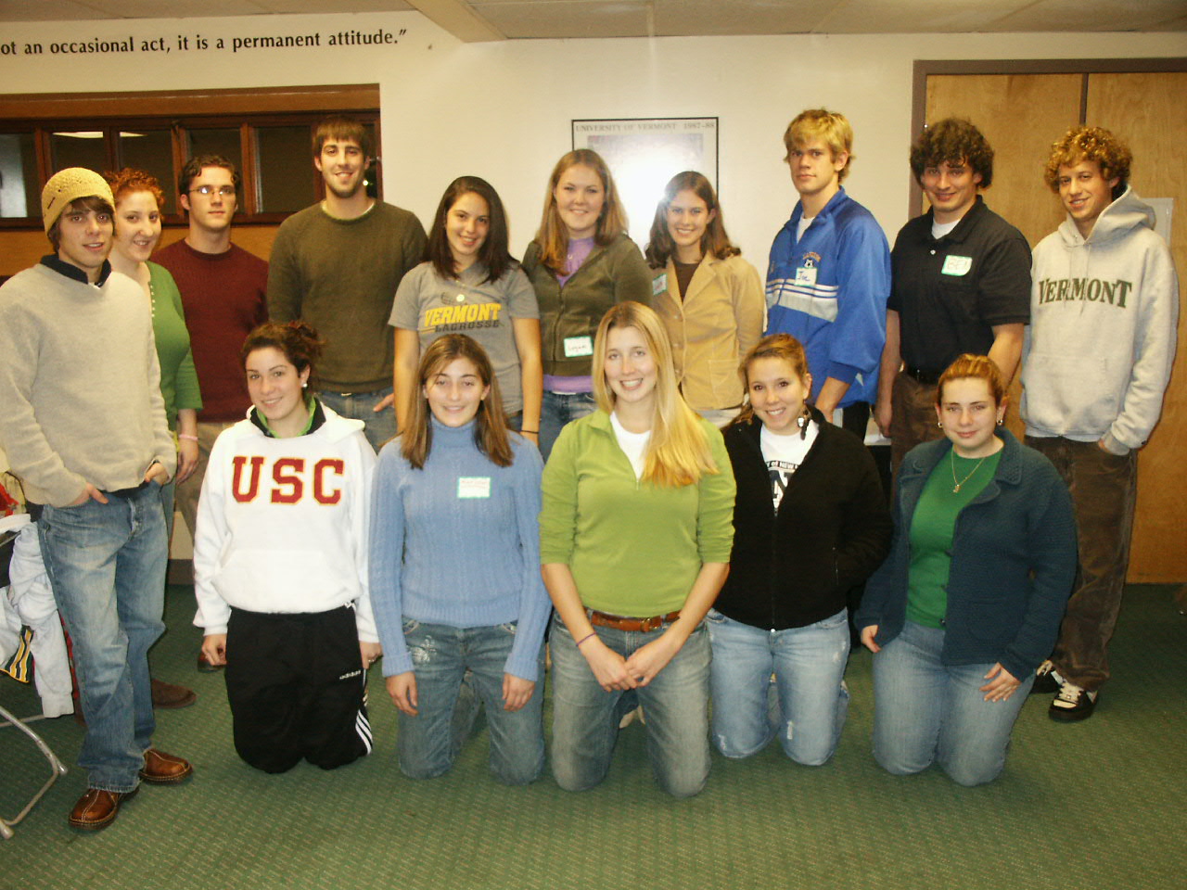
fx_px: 1337
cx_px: 594
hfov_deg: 47.9
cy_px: 445
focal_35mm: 39
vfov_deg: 36.8
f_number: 3
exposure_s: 1/45
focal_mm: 8.05
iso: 200
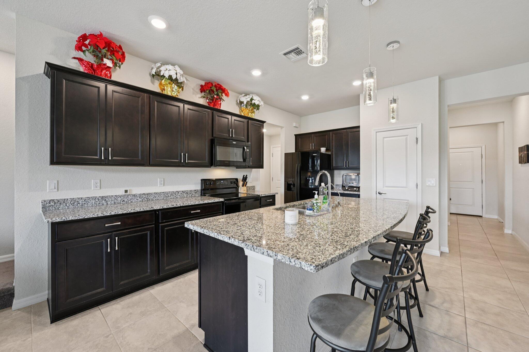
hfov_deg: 104.3
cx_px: 264
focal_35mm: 14
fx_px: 206
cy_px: 176
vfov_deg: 81.1
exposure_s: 1/15
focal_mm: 14
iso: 640
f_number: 8
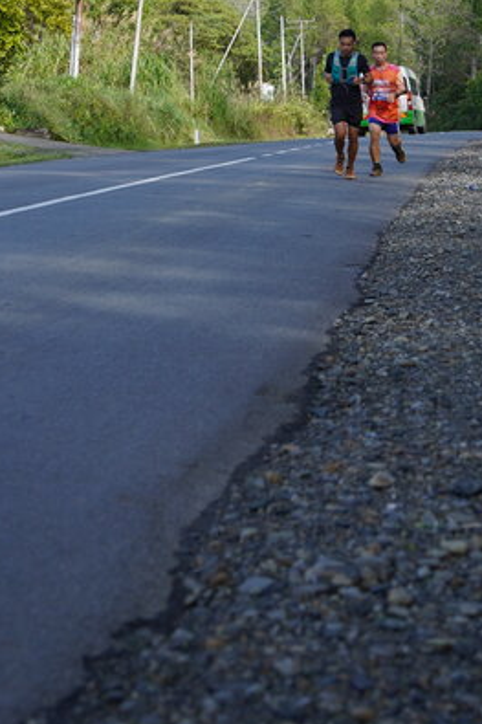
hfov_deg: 13.6
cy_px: 43
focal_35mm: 100
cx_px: 353
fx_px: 2010
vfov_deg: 19.9
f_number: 2.8
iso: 125
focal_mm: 33
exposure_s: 1/500
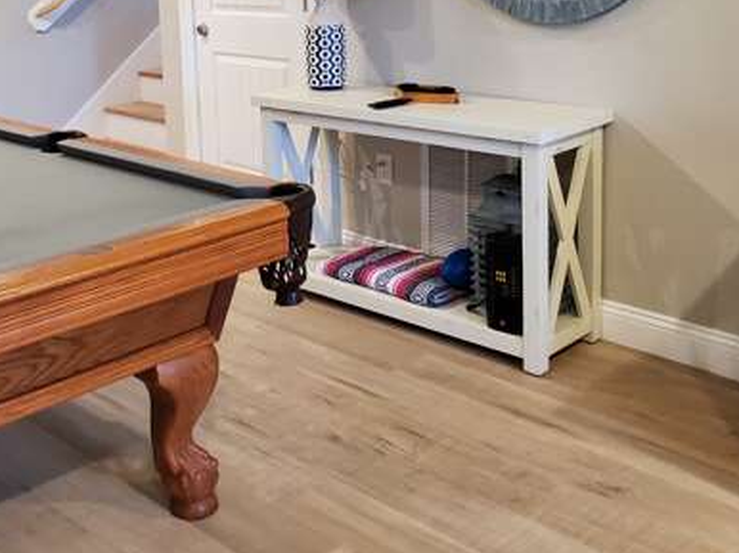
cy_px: 71
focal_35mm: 46
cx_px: 246
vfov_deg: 30.3
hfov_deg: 40.7
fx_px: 981
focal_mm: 4.3
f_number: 2.4
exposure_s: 1/39
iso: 250
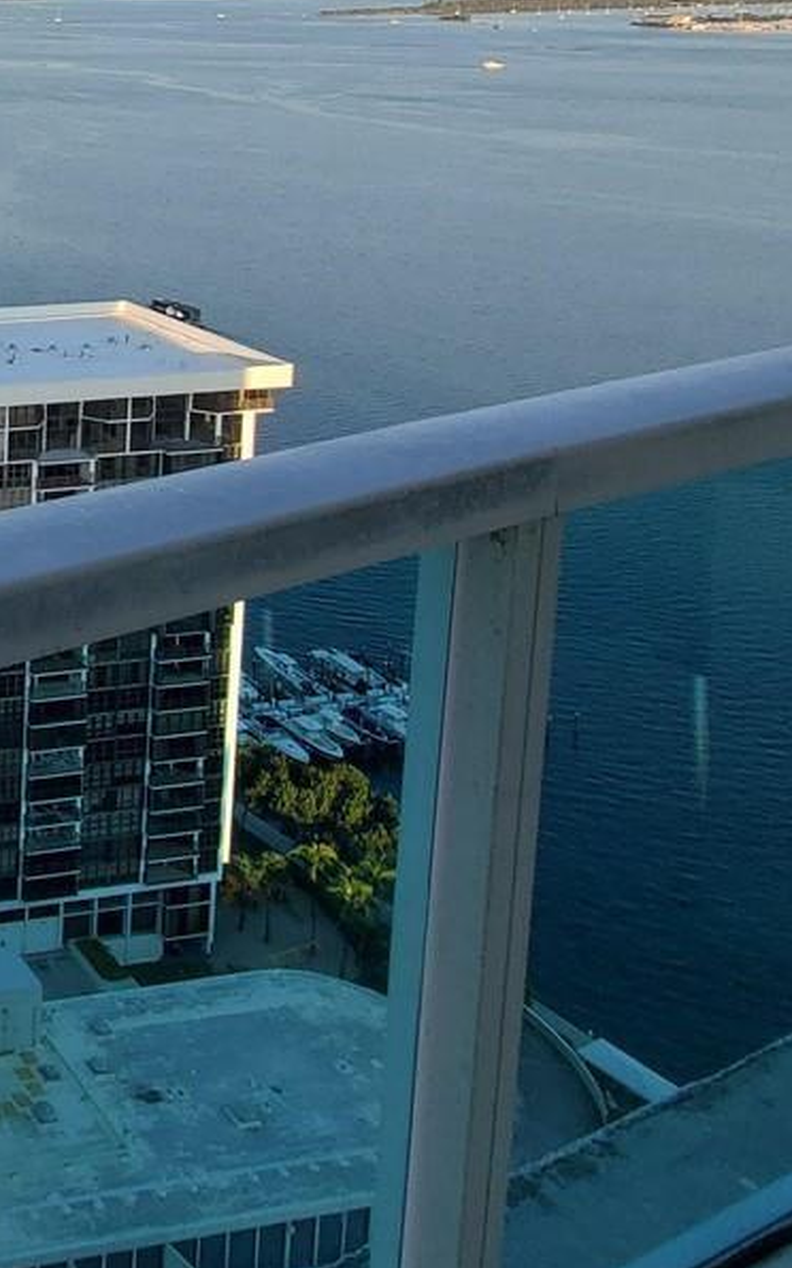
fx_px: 1279
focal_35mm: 37
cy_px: 134
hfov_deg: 23.4
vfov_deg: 47.6
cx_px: -532
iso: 50
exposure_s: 1/614
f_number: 2.2
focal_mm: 1.8
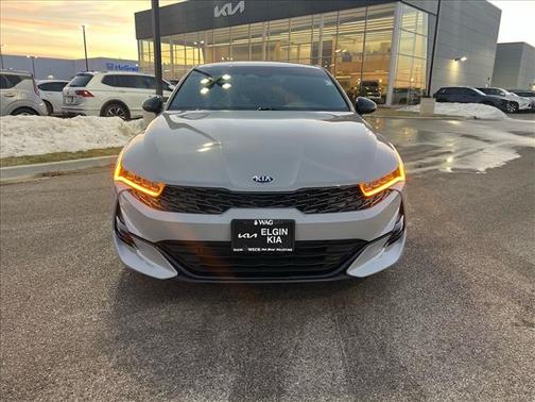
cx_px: 268
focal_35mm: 26
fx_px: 402
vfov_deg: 53.1
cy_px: 201
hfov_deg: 67.3
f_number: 1.5
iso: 80
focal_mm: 5.7
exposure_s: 1/121
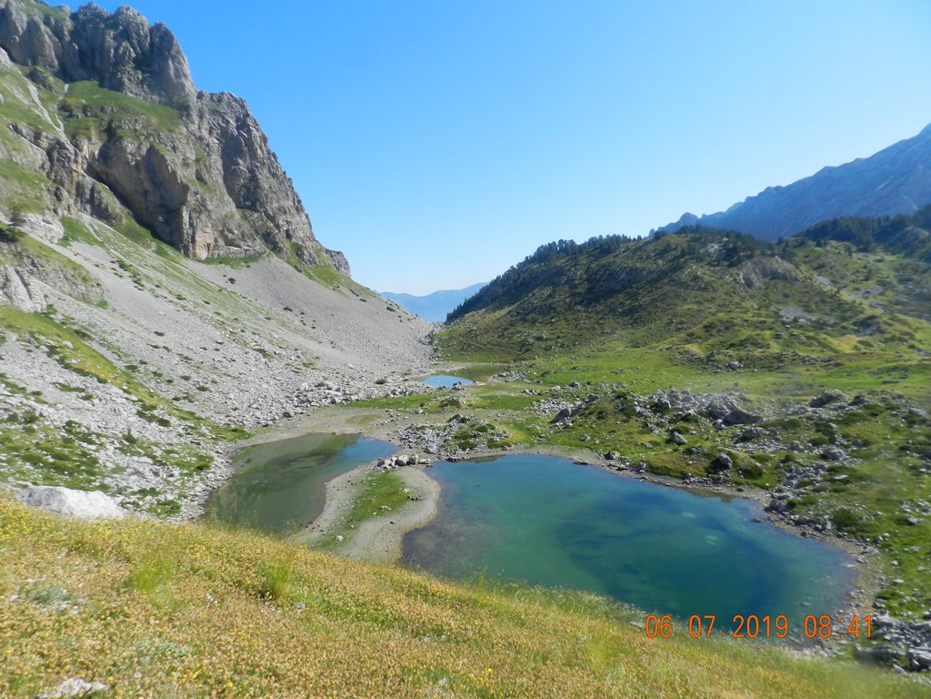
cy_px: 350
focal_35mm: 23
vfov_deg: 58.9
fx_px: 619
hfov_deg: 73.9
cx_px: 466
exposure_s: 1/800
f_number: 4
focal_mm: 4
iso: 160
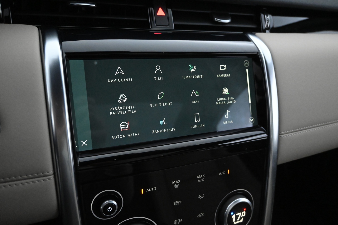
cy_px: 112
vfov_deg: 45.7
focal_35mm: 28
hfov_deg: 64.6
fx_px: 268
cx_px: 169
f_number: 3.8
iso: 6400
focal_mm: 19
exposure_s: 1/80
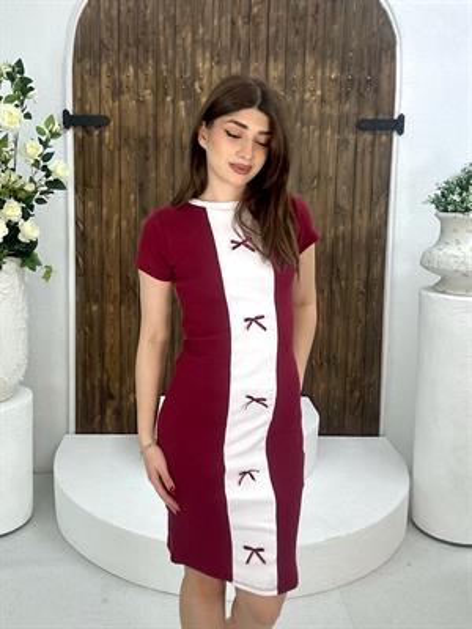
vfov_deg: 60.0
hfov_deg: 46.8
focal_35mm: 30
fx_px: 545
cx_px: 236
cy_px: 314
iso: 40
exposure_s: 1/100
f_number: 1.9
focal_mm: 2.69
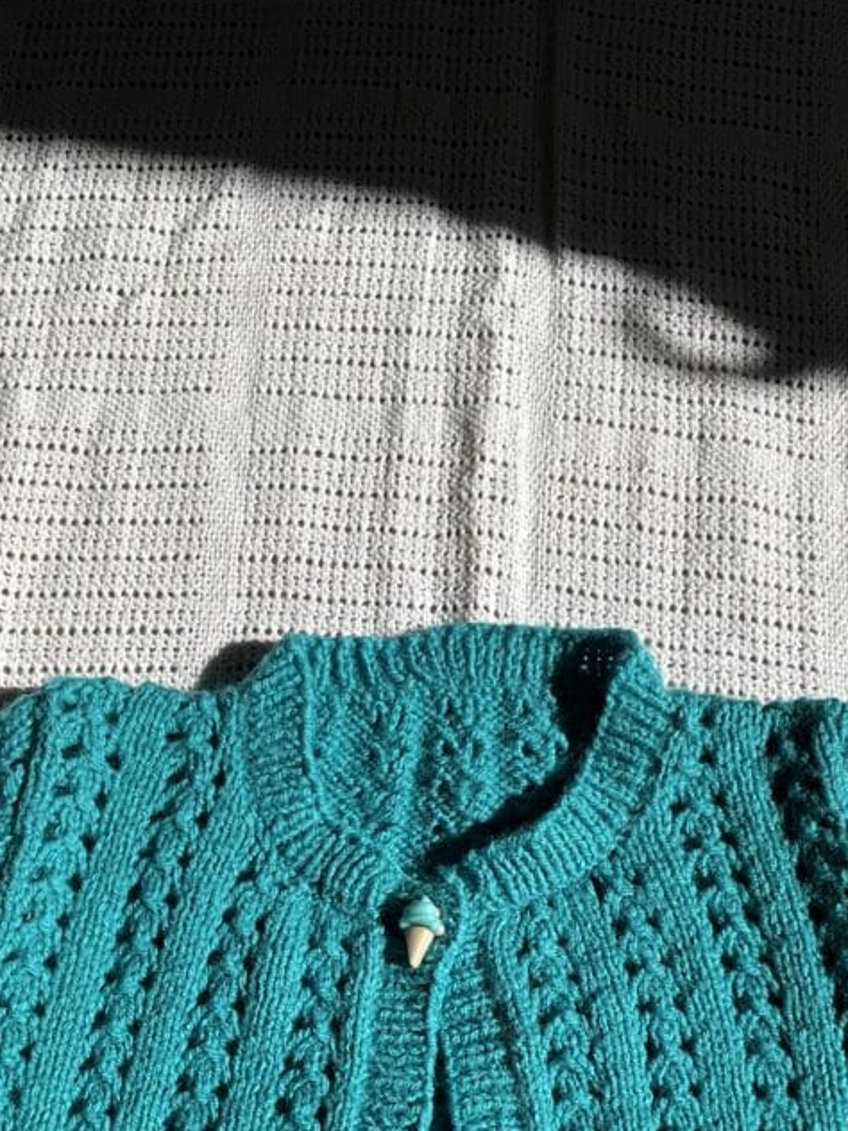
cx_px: 435
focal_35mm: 47
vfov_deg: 38.9
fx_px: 1535
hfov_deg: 30.9
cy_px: 906
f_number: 1.8
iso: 25
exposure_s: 1/3125
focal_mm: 3
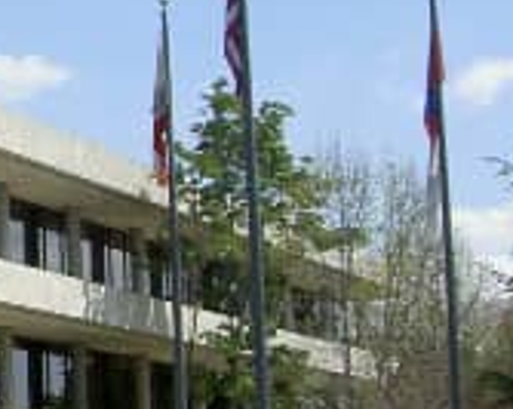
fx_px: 2213
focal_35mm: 146
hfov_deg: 12.1
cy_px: 129
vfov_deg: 10.5
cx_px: -436
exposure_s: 1/500
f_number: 4.7
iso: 100
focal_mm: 8
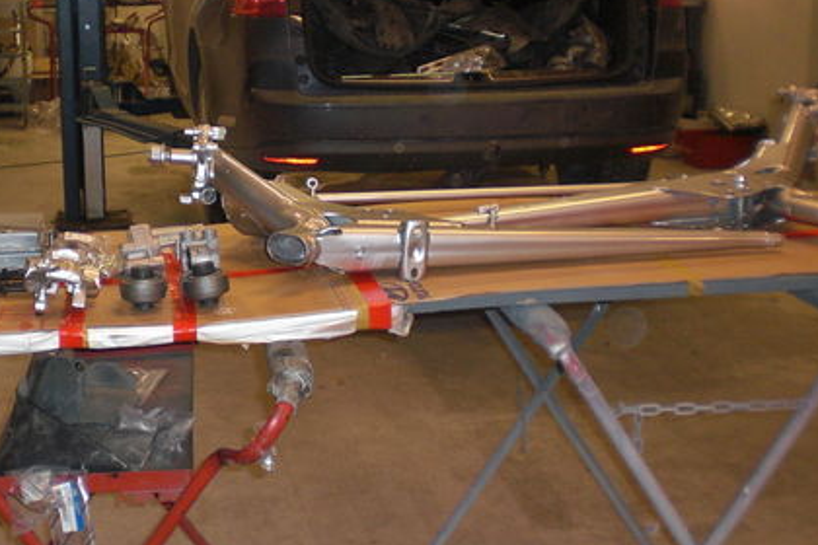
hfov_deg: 34.7
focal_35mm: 57
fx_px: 1295
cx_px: 267
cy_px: 236
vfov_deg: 23.8
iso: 200
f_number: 3.1
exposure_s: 1/60
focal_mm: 6.3
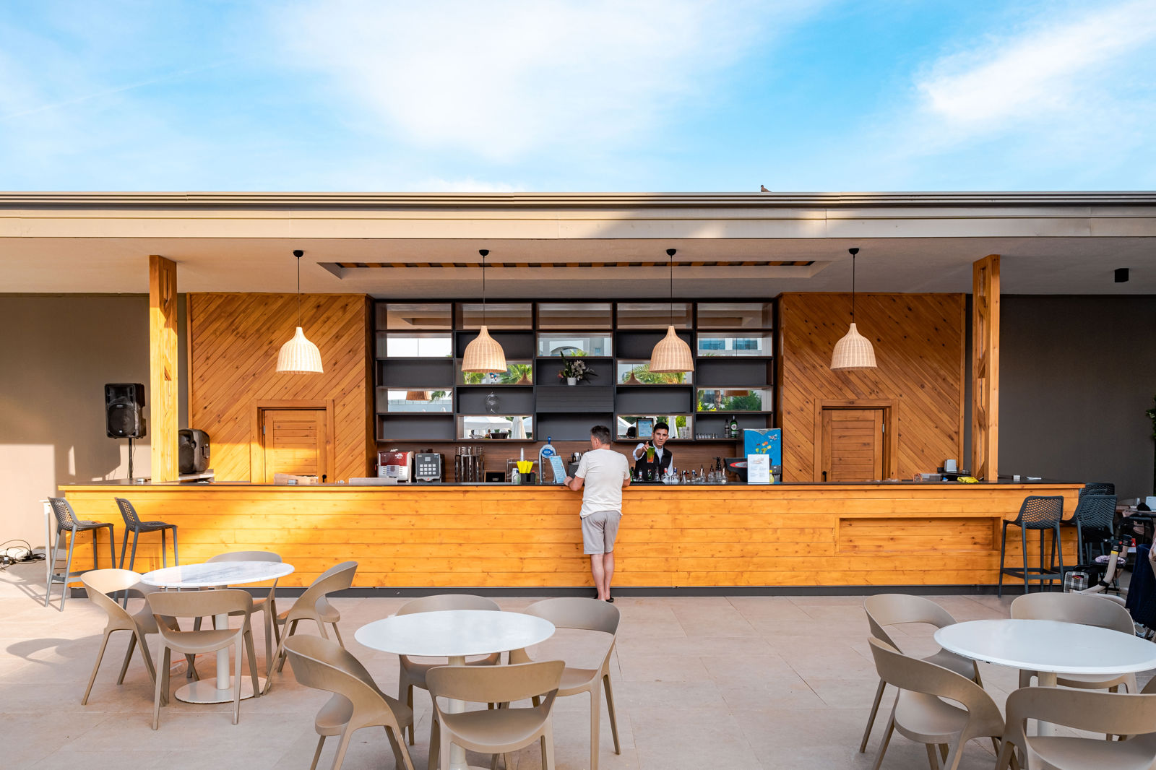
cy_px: 385
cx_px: 578
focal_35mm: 24
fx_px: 770
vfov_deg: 53.1
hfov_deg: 73.8
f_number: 4.5
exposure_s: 1/500
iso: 160
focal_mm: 16
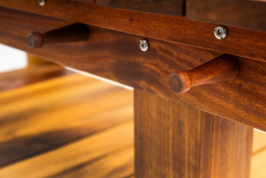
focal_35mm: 70
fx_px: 517
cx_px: 133
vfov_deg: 19.5
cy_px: 89
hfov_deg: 28.8
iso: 400
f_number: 9
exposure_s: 1/160
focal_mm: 70
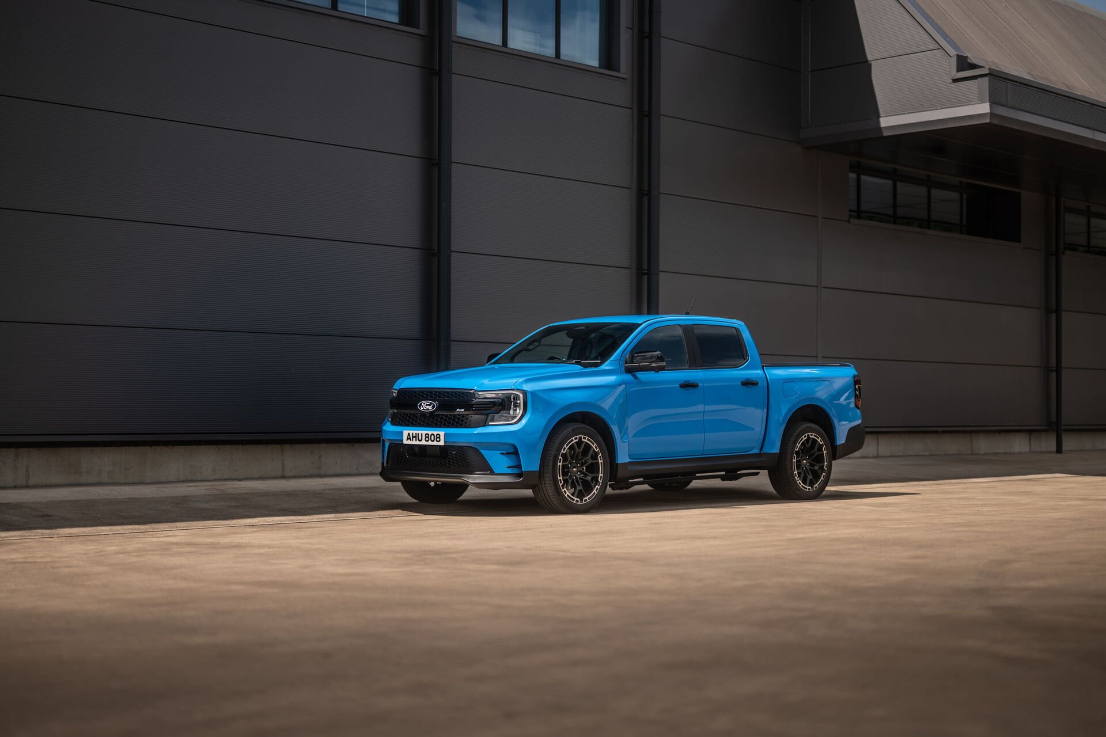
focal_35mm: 50
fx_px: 1536
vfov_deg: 27.0
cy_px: 368
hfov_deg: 39.6
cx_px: 553
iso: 32
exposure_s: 1/2000
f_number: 1.3
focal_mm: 50
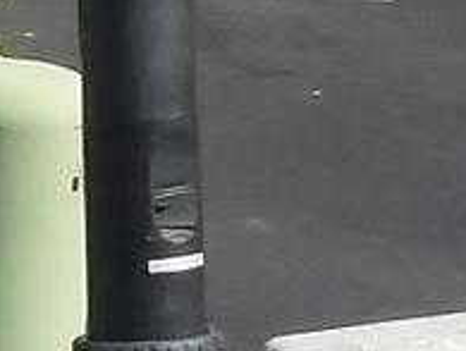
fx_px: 2684
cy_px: -172
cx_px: -423
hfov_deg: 9.4
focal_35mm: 199
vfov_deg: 7.4
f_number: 1.9
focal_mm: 2.91
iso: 50
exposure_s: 1/878
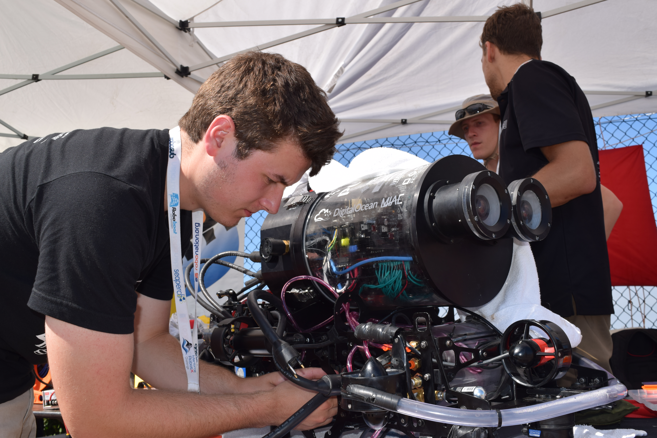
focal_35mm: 34
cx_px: 328
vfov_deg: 38.4
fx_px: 630
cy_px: 219
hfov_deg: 55.1
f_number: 10
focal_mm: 23
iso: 100
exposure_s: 1/200
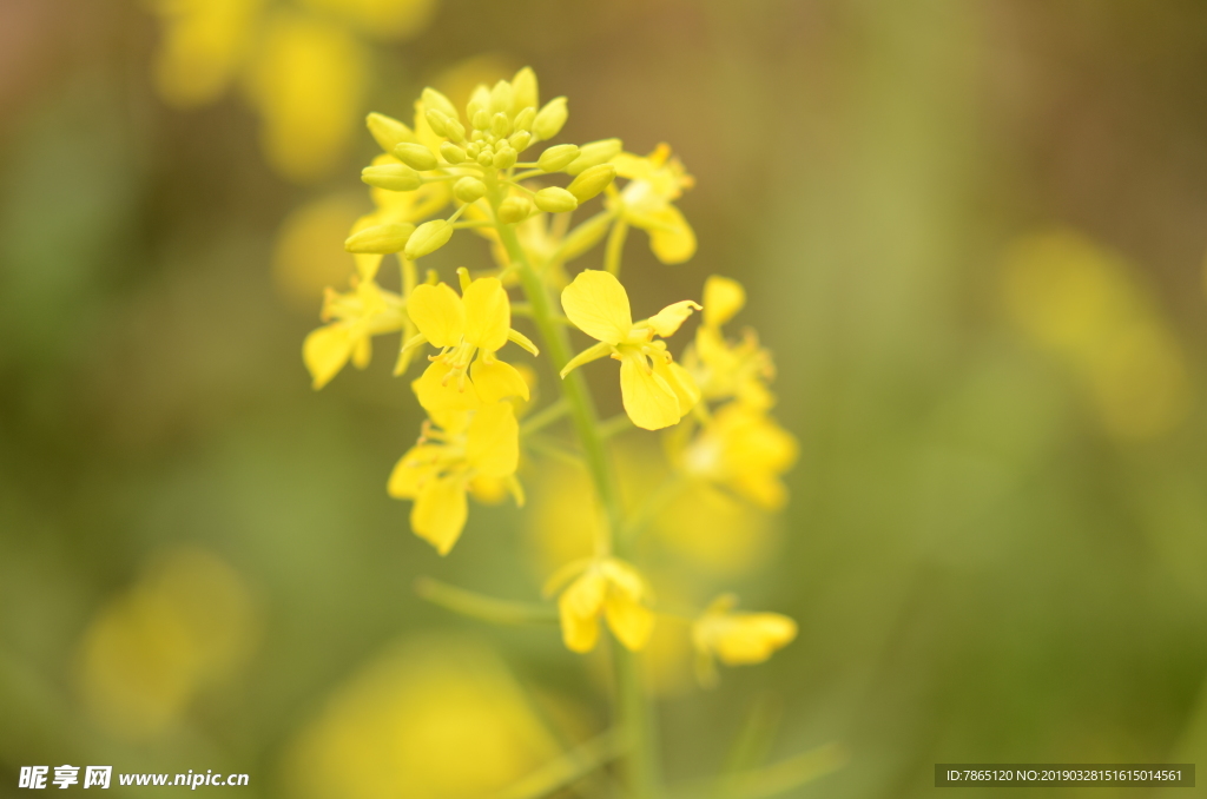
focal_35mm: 90
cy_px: 400
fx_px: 3011
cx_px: 604
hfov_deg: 22.7
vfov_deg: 15.1
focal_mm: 60
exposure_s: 1/400
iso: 200
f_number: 3
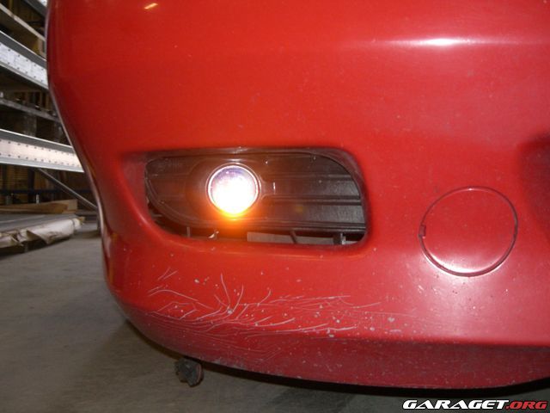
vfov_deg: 37.7
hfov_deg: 49.0
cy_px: 206
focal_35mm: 38
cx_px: 275
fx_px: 604
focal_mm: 7.9
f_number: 2.8
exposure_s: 1/60
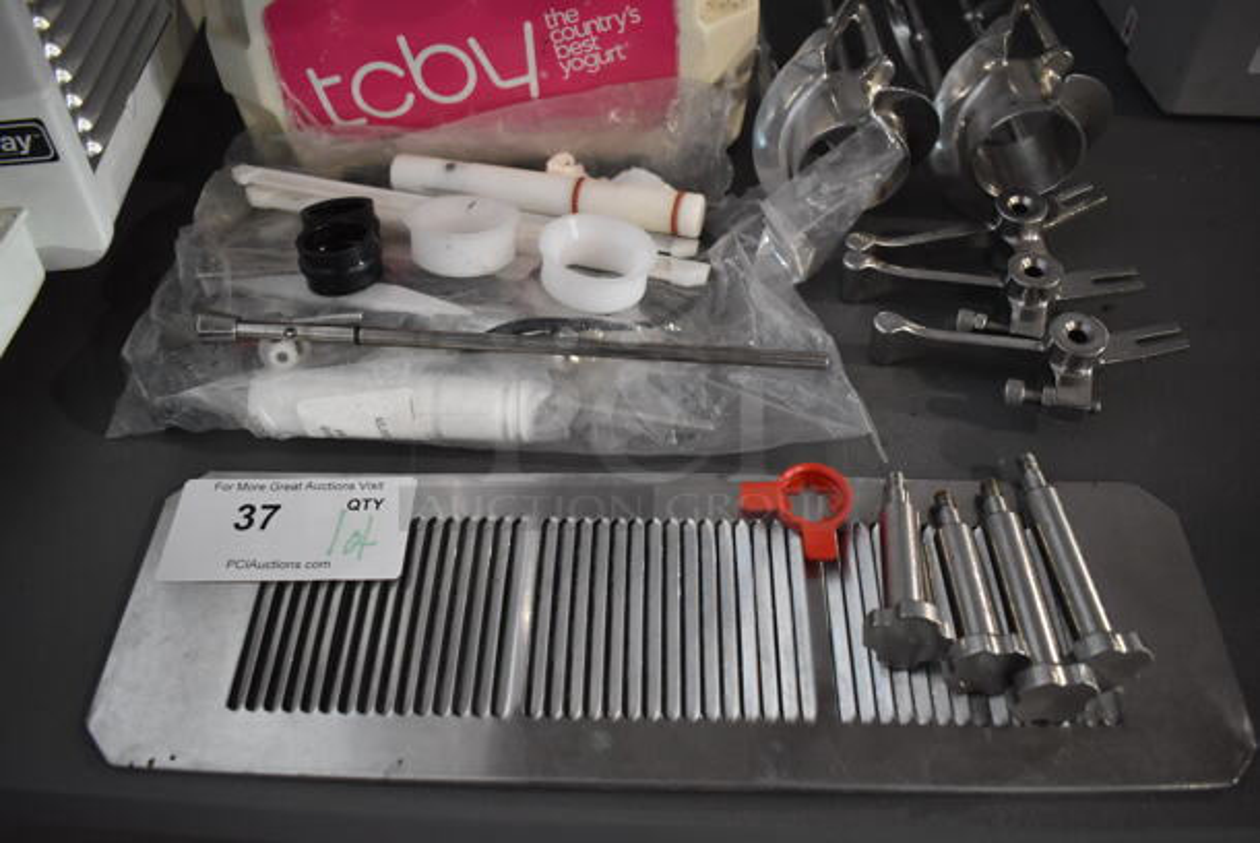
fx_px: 946
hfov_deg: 67.3
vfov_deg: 48.0
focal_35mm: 27
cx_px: 630
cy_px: 422
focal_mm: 18
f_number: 3.5
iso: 2000
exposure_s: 1/125
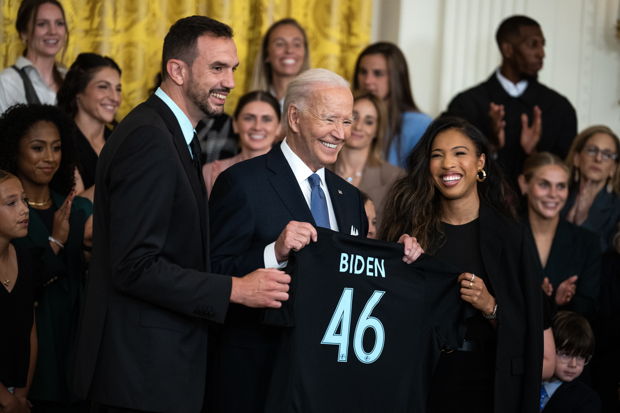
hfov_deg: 15.1
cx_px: 310
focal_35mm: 136
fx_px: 2342
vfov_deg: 10.1
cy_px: 206
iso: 3200
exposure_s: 1/500
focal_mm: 136
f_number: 2.8
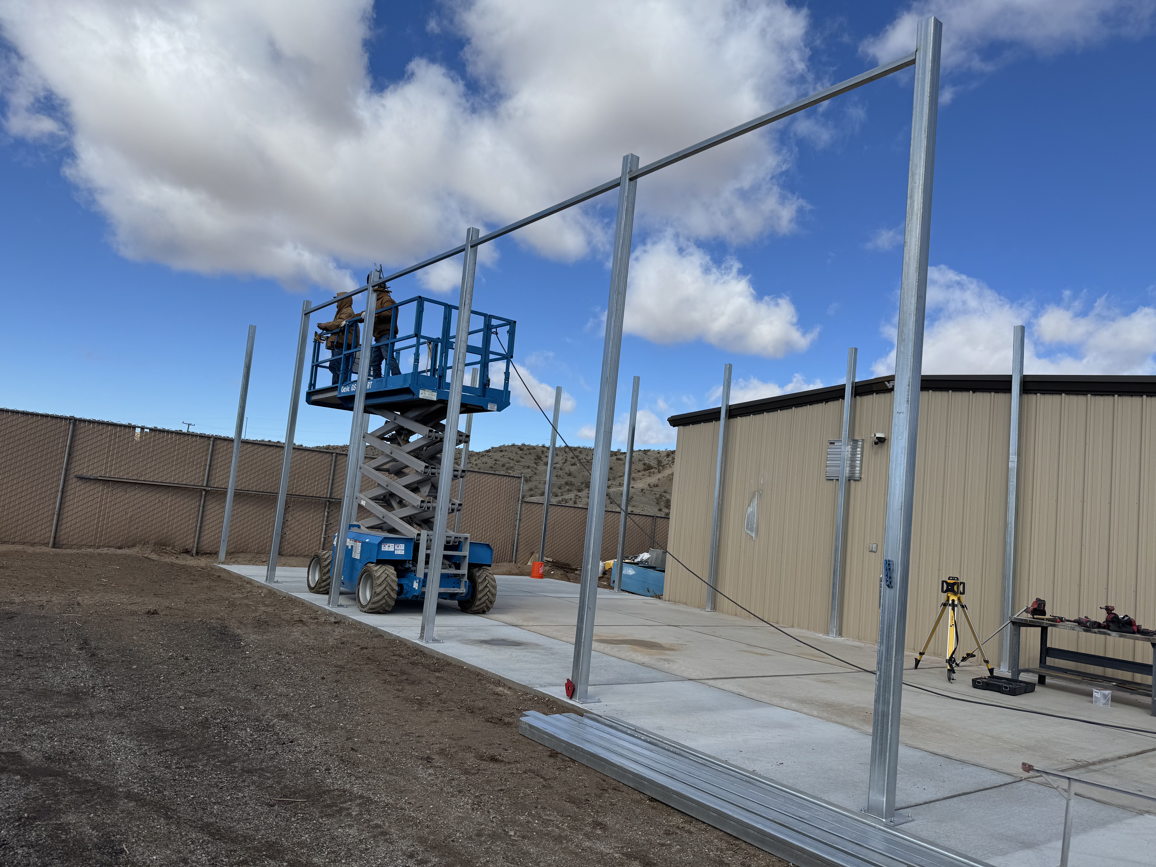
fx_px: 801
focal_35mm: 24
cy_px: 434
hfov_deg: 71.6
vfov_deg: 56.8
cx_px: 578
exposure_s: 1/7092
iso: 80
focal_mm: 6.76
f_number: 1.78
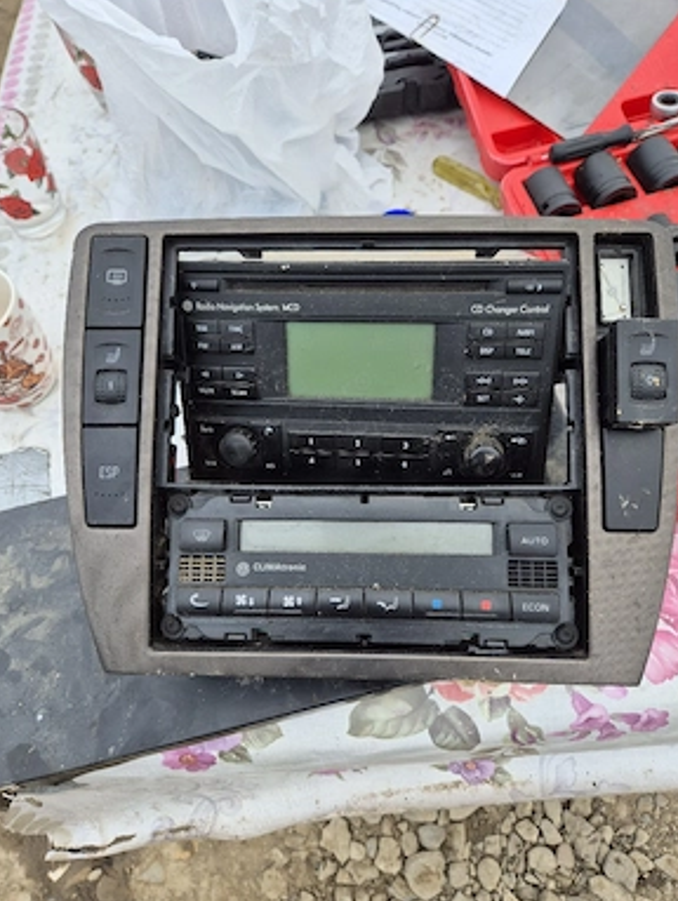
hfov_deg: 56.9
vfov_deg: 71.5
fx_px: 626
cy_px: 454
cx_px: 344
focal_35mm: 24
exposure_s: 1/476
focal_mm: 5.4
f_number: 1.8
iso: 25
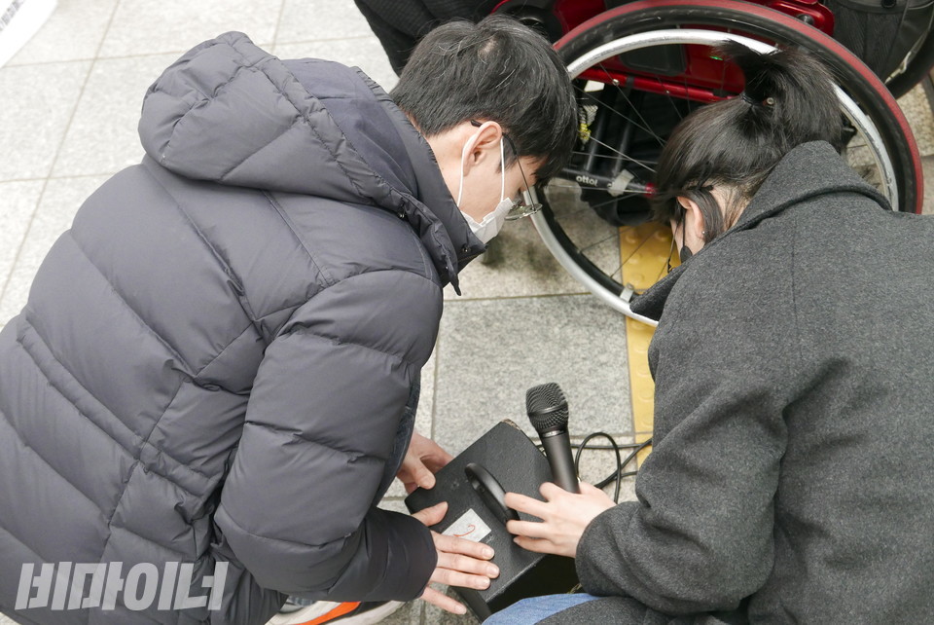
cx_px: 467
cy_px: 312
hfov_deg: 39.6
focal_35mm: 50
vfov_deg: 27.0
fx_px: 1298
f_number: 2.7
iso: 1600
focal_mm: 22.7
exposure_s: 1/50
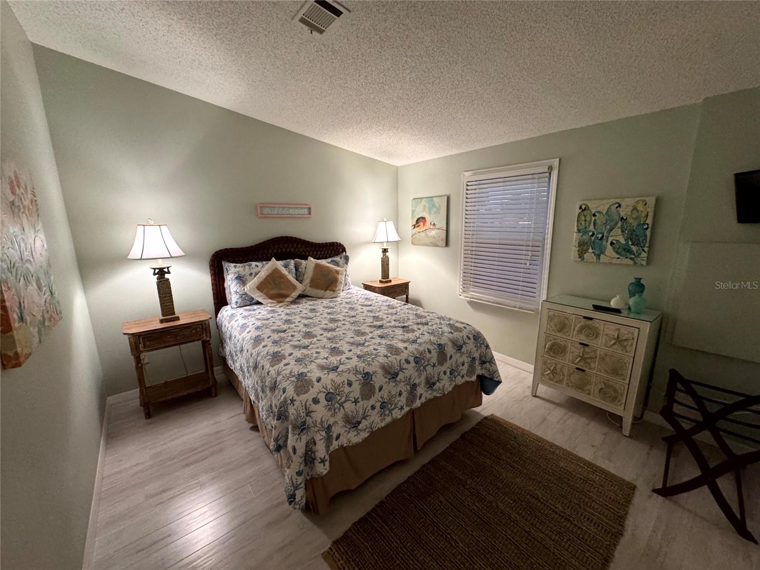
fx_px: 307
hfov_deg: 102.1
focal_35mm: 14
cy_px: 285
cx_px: 380
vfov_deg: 85.7
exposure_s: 1/60
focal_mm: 2.22
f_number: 2.2
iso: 500
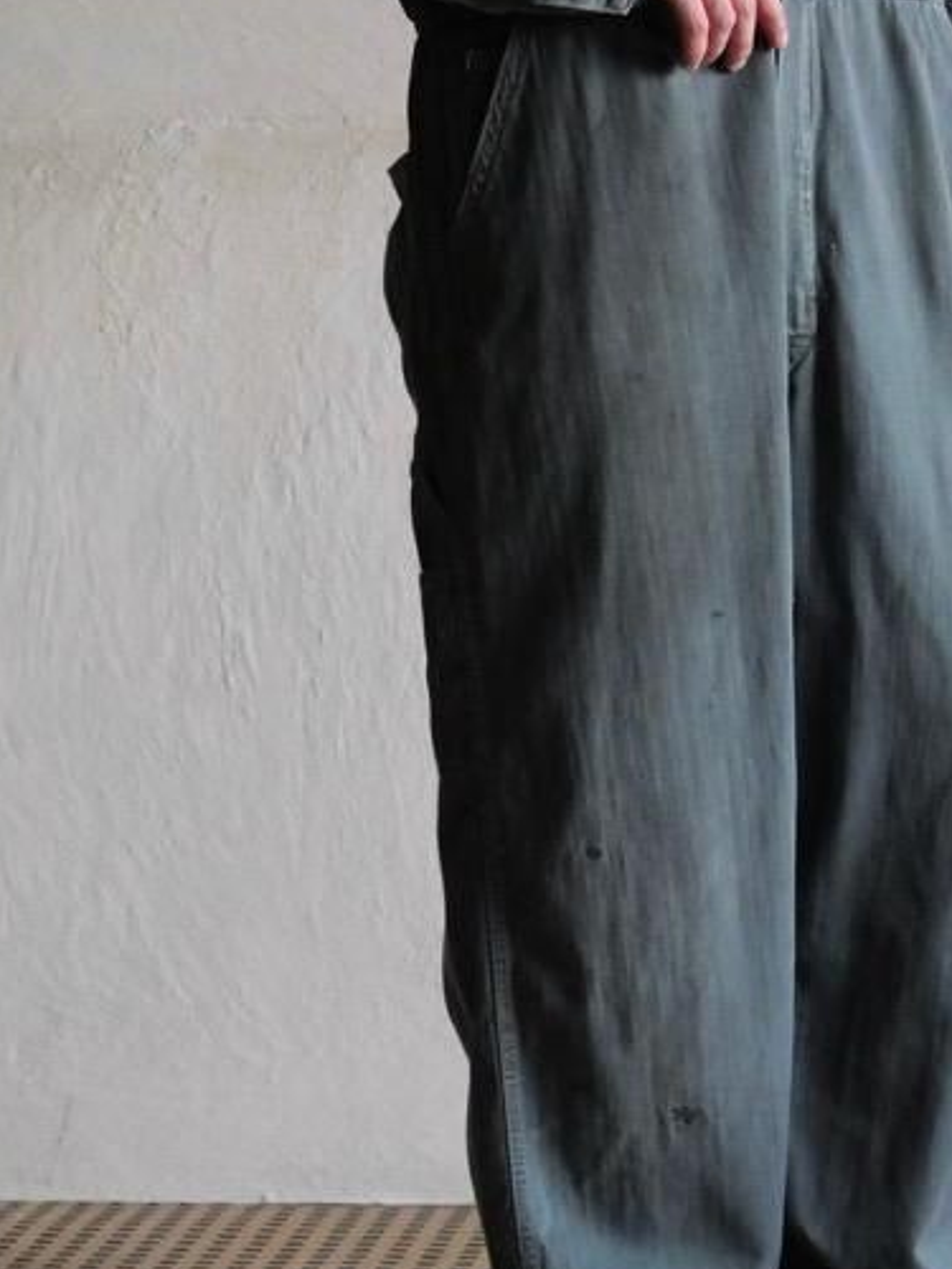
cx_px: 685
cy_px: 383
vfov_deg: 15.4
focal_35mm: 128
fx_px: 4694
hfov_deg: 11.6
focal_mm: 32
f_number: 3.8
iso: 3200
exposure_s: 1/25
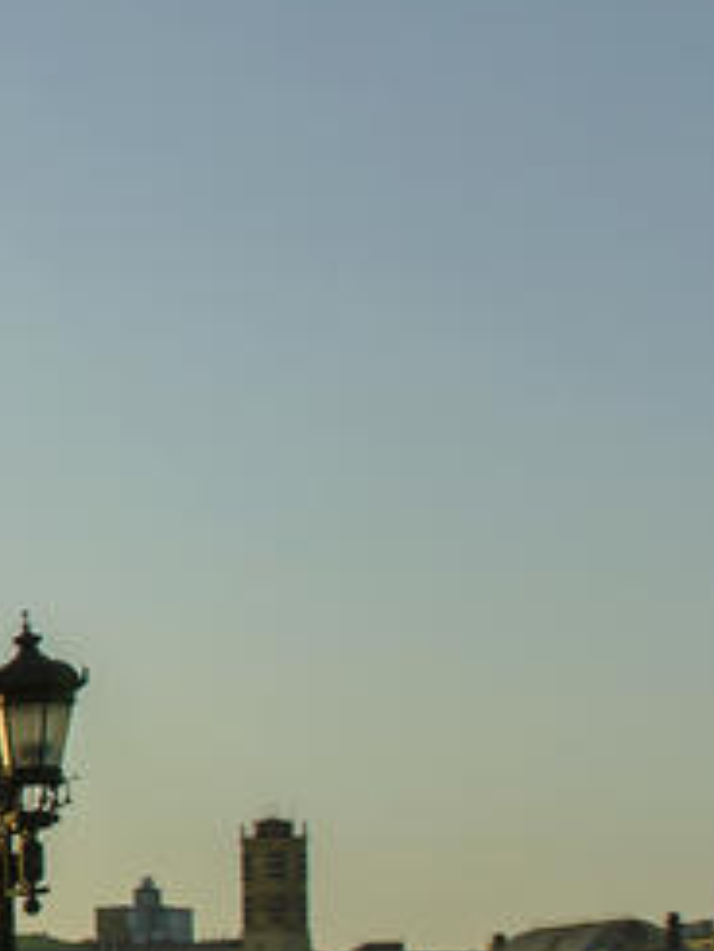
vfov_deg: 19.0
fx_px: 2830
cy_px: 672
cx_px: -943
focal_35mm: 103
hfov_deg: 11.9
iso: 100
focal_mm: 20
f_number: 9
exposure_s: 1/320
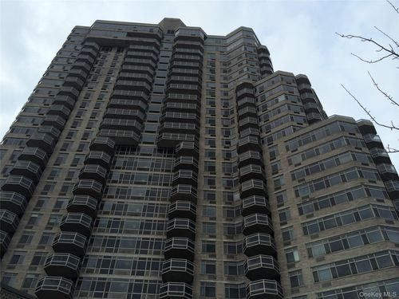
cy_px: 150
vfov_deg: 46.8
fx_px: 346
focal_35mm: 30
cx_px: 200
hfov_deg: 60.0
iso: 32
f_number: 2.2
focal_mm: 4.12
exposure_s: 1/760
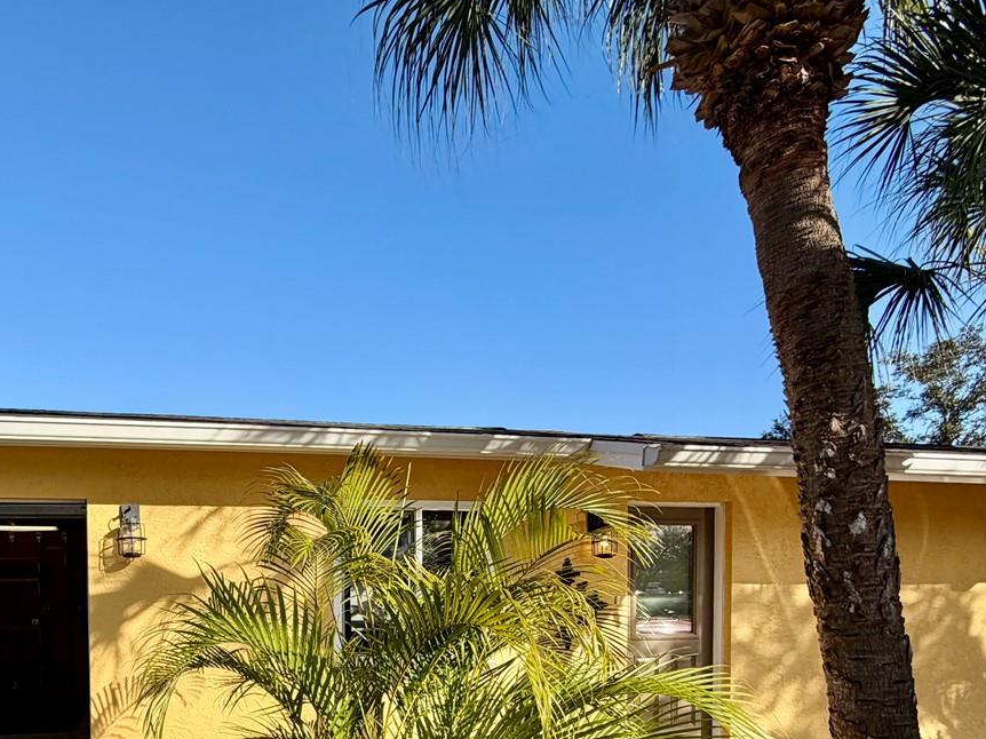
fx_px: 740
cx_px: 278
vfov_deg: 49.2
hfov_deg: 64.3
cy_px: 615
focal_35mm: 26
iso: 32
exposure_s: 1/770
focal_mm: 2.22
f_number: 2.2
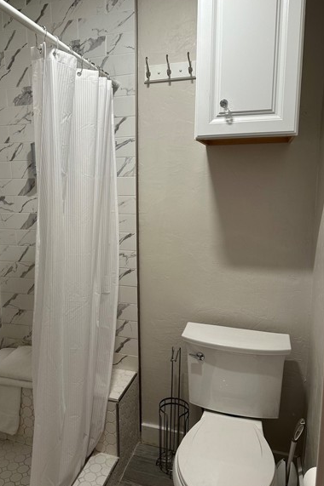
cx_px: 124
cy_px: 240
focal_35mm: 28
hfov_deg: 46.0
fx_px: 378
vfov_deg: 65.5
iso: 125
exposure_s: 1/60
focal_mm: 6.86
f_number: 1.78
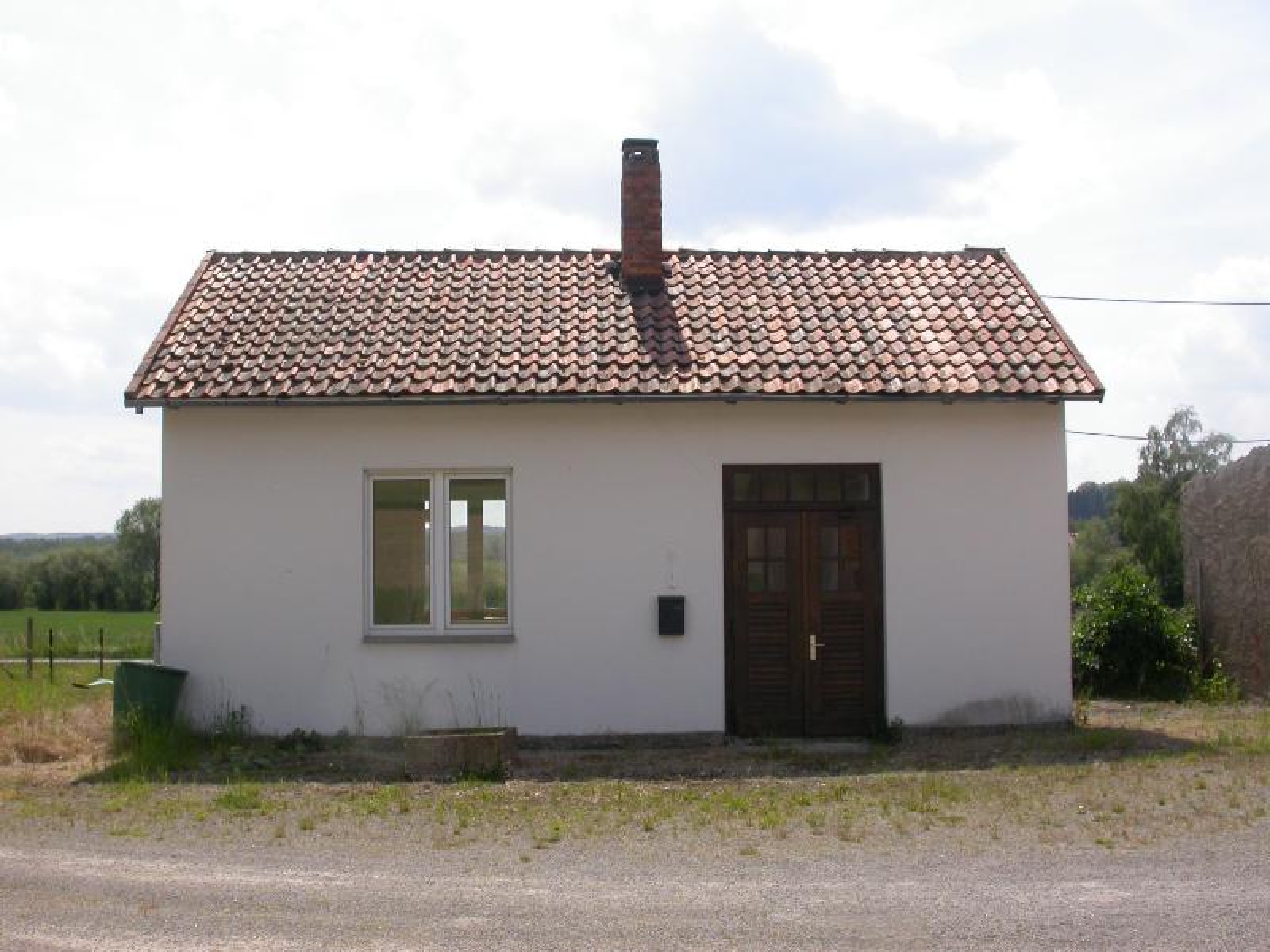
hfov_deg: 49.0
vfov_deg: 37.7
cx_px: 635
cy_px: 476
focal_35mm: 38
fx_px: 1394
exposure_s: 1/768
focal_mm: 7.85
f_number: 5.3
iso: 100
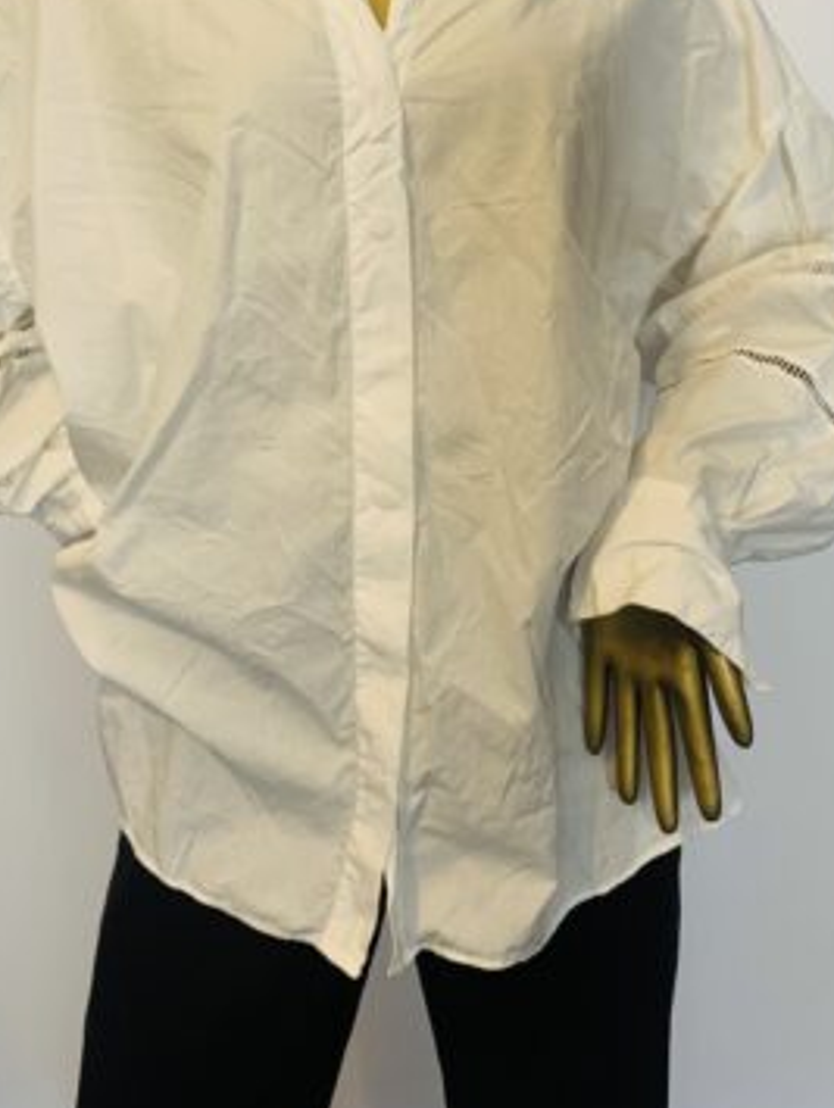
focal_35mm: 39
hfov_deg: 36.9
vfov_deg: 46.8
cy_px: 339
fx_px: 1251
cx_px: 406
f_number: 1.8
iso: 125
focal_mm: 4.25
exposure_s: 1/44
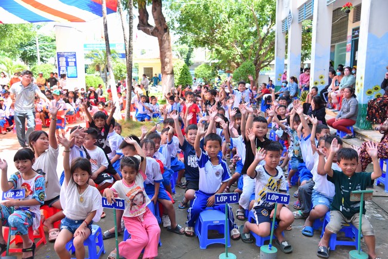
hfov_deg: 55.8
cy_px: 130
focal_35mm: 34
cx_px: 194
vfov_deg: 38.9
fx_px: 366
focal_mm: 34
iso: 200
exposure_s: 1/200
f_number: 4.5
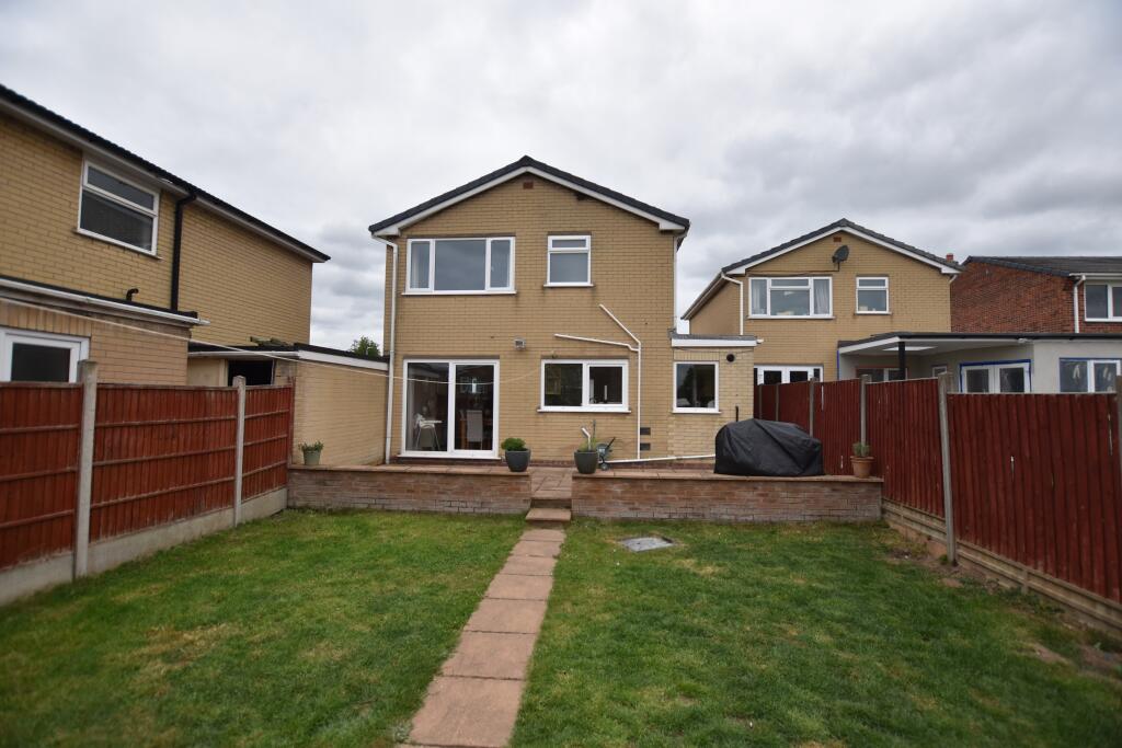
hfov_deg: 100.4
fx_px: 468
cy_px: 374
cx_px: 561
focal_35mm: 15
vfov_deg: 77.3
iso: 100
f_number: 3.5
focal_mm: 10
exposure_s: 1/1000
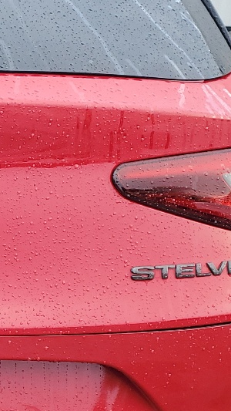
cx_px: -136
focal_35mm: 85
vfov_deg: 24.8
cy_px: 286
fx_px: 925
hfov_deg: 13.3
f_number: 1.5
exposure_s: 1/133
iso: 50
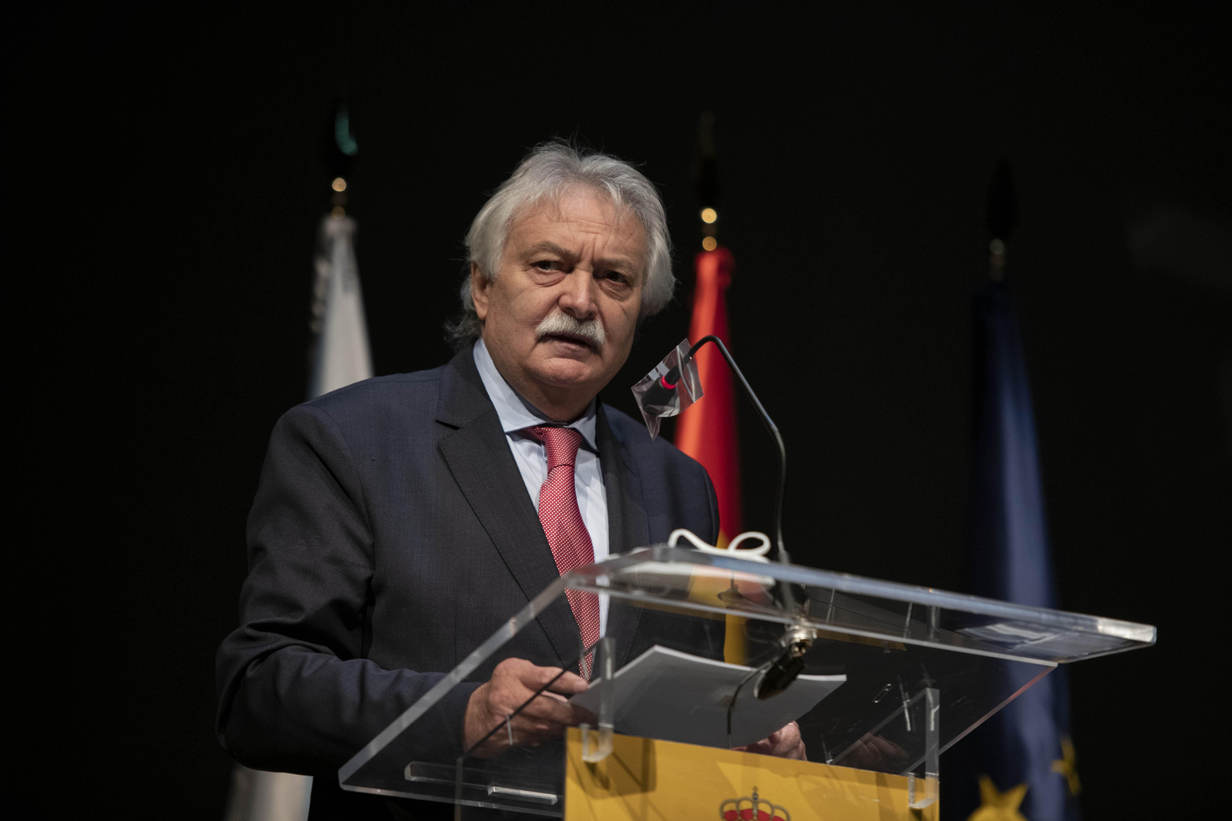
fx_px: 5816
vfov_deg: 8.1
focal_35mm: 170
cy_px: 410
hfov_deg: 12.1
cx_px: 616
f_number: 2.8
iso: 2000
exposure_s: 1/500
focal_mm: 170
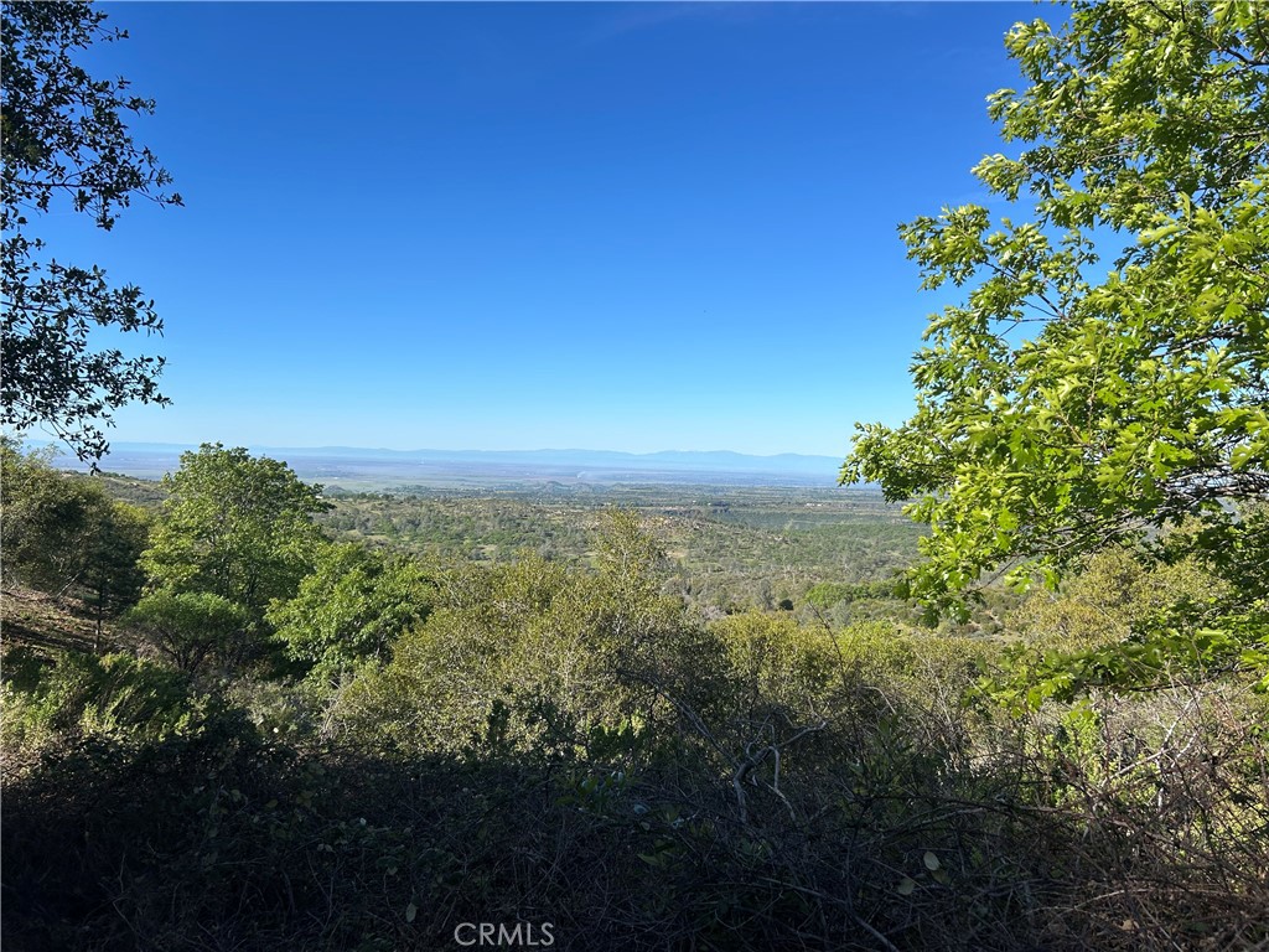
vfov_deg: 53.1
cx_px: 634
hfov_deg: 67.3
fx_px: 953
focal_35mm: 26
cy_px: 476
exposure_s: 1/3831
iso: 50
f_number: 1.5
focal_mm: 5.7
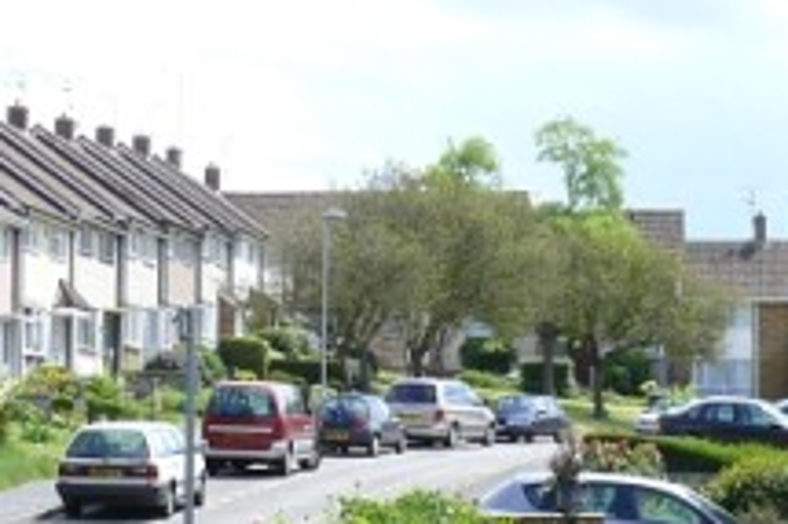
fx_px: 2756
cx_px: 586
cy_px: 418
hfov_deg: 16.2
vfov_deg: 10.8
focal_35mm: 126
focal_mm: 11.4
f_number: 5.6
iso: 100
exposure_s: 1/250
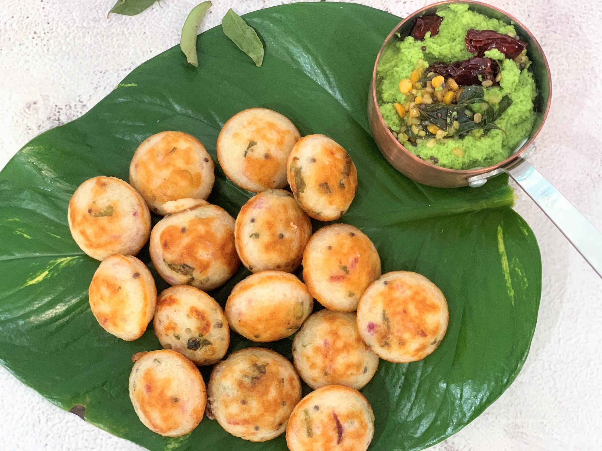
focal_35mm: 52
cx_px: 301
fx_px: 904
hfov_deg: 36.8
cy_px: 226
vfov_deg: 28.0
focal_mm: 6
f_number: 2.4
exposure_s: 1/50
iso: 250
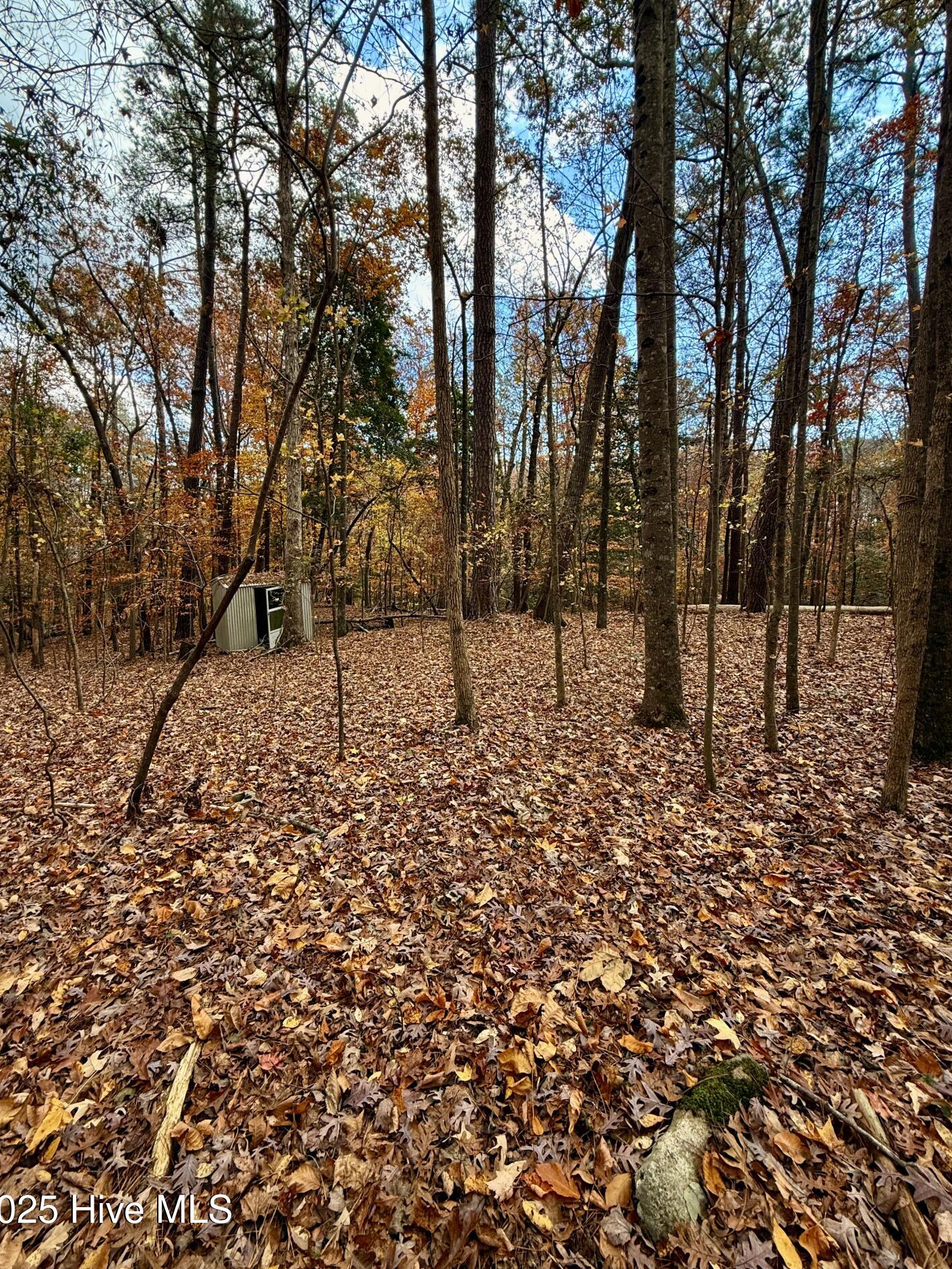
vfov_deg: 98.0
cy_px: 592
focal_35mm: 15
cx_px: 452
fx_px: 550
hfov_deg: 81.7
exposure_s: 1/112
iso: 64
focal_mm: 2.22
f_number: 2.2
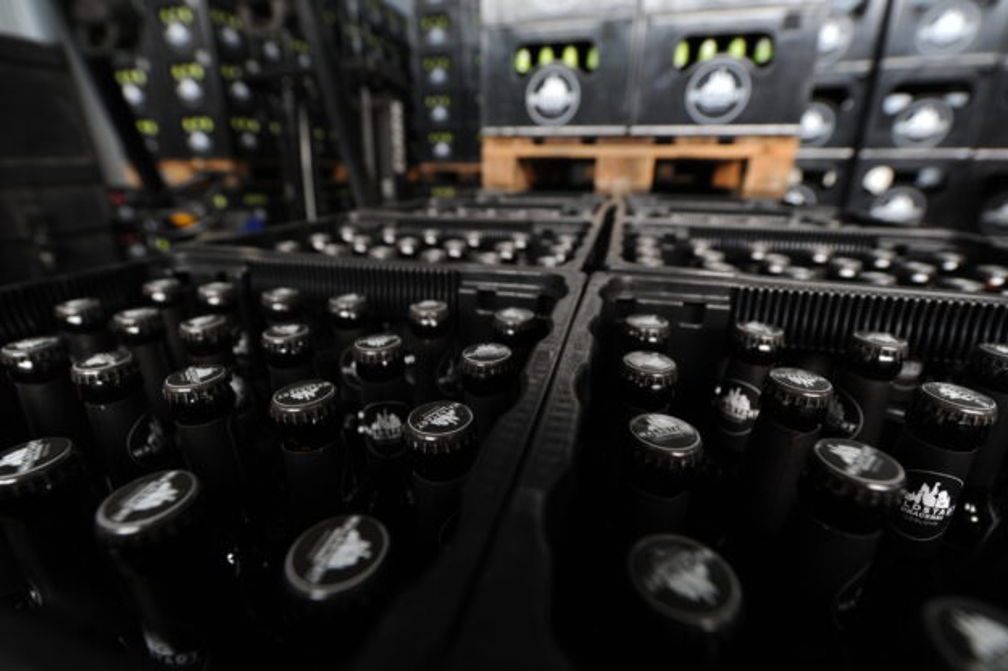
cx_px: 504
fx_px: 448
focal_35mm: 16
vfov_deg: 73.7
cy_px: 336
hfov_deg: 96.8
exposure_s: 1/40
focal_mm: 16
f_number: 4
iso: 800
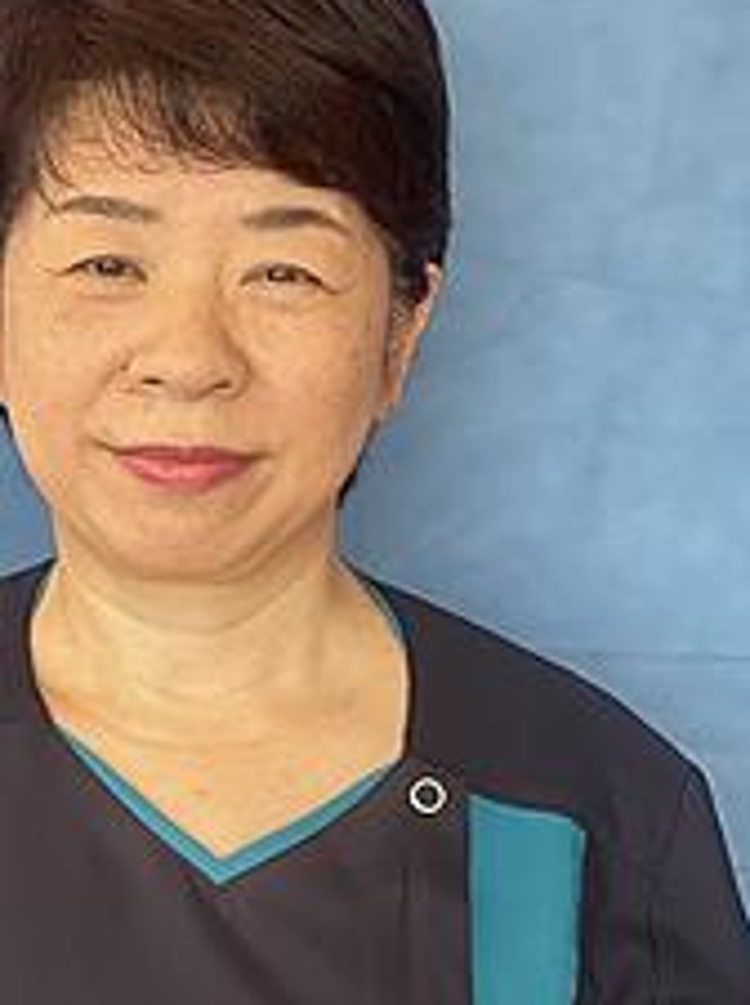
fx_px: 3303
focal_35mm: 114
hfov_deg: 12.9
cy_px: 509
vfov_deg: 17.3
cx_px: 241
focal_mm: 7.5
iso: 125
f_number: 2.2
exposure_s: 1/120
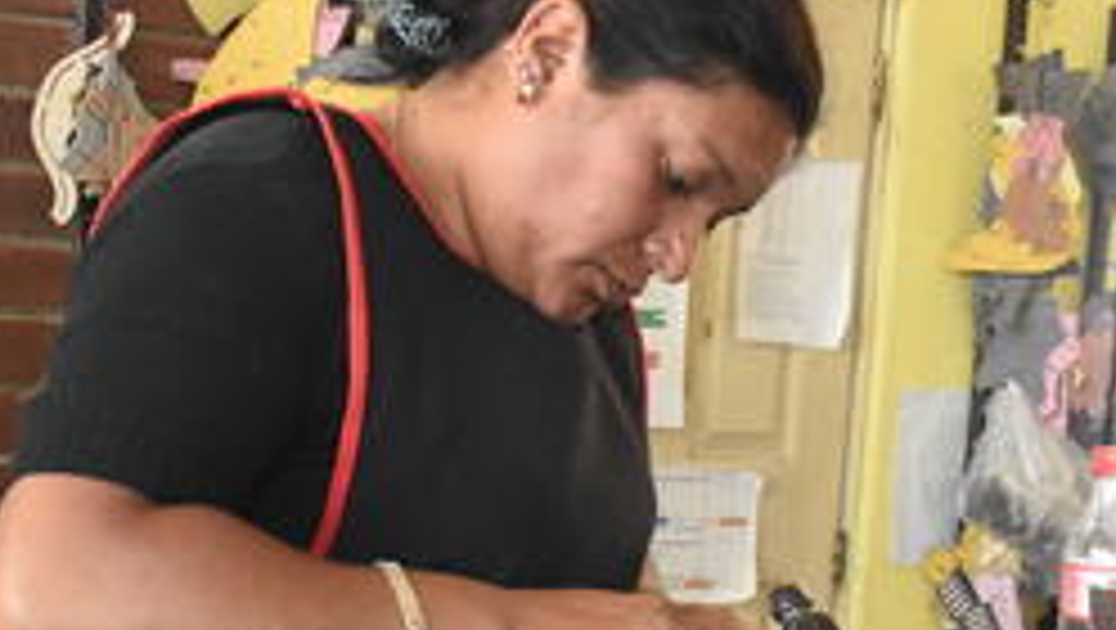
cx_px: 657
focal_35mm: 57
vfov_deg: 20.6
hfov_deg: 36.5
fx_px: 1688
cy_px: 585
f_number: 4.5
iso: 4000
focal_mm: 18
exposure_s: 1/250
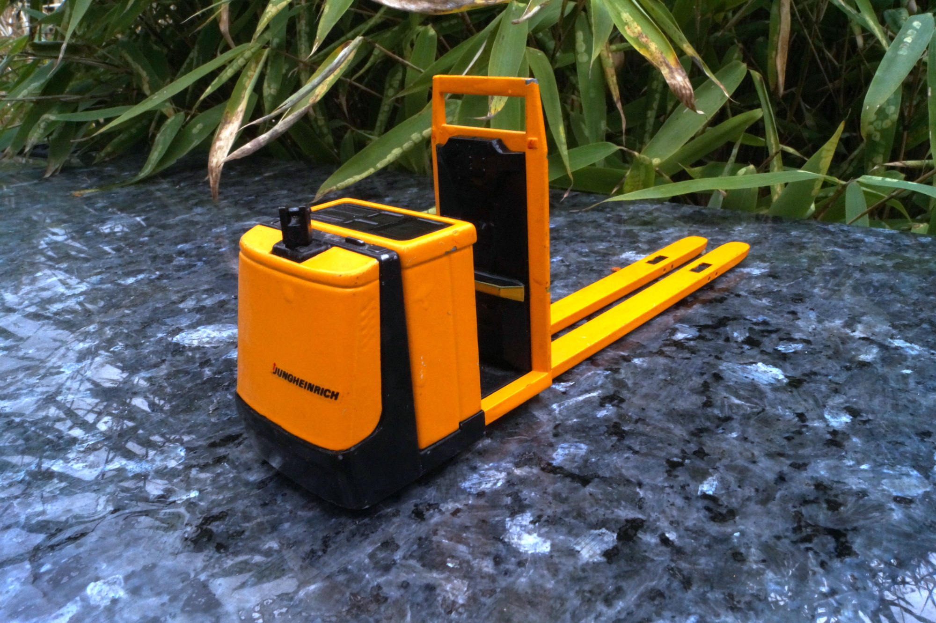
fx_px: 780
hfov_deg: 62.0
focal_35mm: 30
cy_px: 312
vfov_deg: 43.6
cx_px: 468
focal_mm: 20
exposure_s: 1/60
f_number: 22
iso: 1000
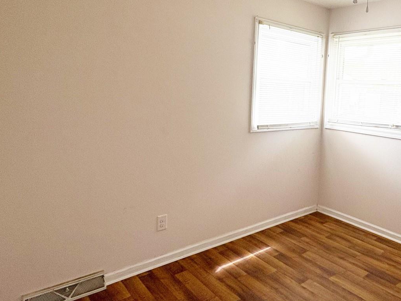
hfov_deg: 61.3
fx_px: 324
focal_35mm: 28
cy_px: 130
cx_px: 280
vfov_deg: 49.6
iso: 125
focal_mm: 2.22
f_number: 2.2
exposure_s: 1/131
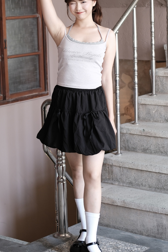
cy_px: 87
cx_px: 79
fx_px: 546
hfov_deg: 17.5
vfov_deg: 25.9
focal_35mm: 78
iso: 400
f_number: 2
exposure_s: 1/70
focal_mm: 35
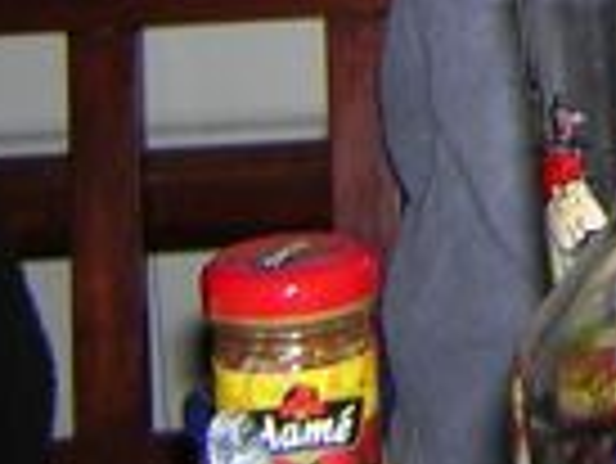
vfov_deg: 8.2
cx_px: 1120
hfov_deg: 11.0
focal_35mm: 168
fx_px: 2992
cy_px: -581
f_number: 2.6
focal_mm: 4.7
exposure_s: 1/60.1
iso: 100
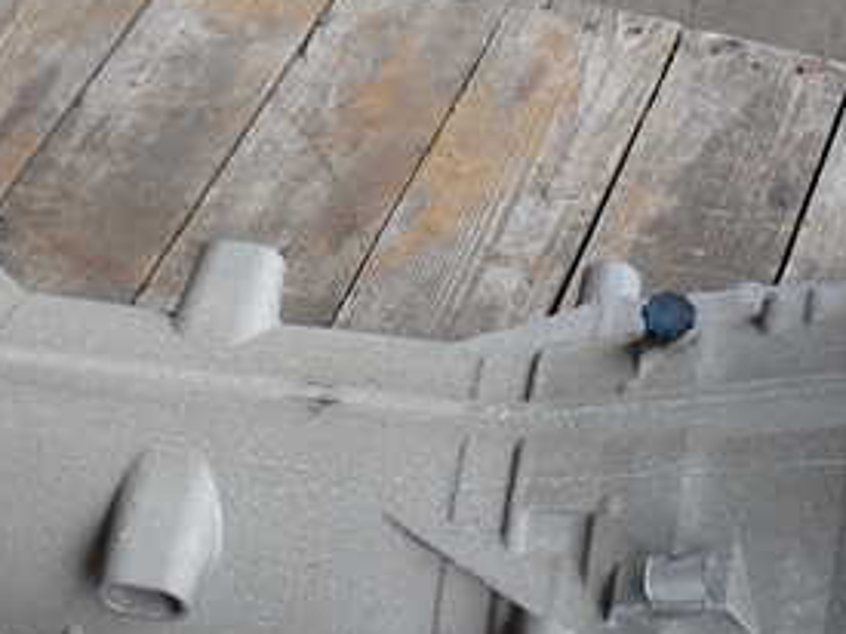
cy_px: 554
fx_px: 2345
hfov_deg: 20.4
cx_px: 369
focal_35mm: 96
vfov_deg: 15.2
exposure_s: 1/100
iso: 100
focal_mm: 7.84
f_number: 2.9
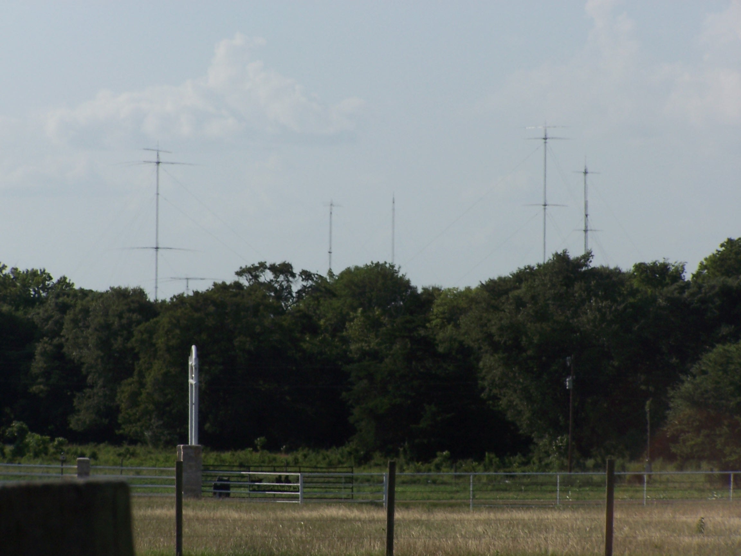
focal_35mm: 238
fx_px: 5095
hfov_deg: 8.3
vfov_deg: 6.2
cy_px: 278
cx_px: 370
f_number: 6.3
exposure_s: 1/500
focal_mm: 39.5
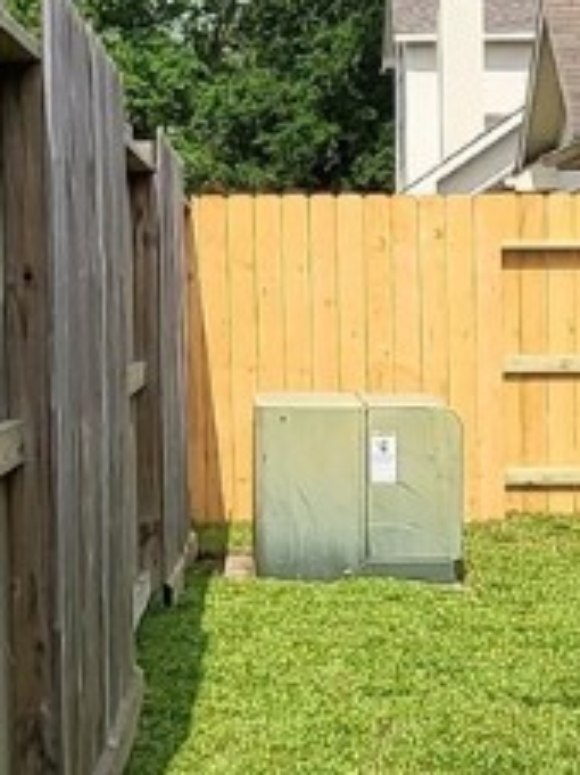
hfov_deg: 16.7
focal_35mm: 88
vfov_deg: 22.3
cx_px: 379
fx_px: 1968
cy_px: 396
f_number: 2.2
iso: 32
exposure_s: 1/1365
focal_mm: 1.74
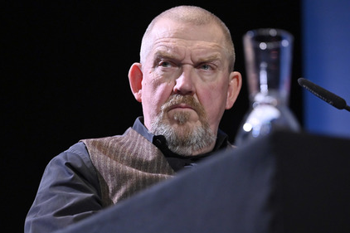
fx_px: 1817
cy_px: 118
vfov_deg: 7.3
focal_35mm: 187
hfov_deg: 11.0
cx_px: 185
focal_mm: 175
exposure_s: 1/320
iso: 2500
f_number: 2.8
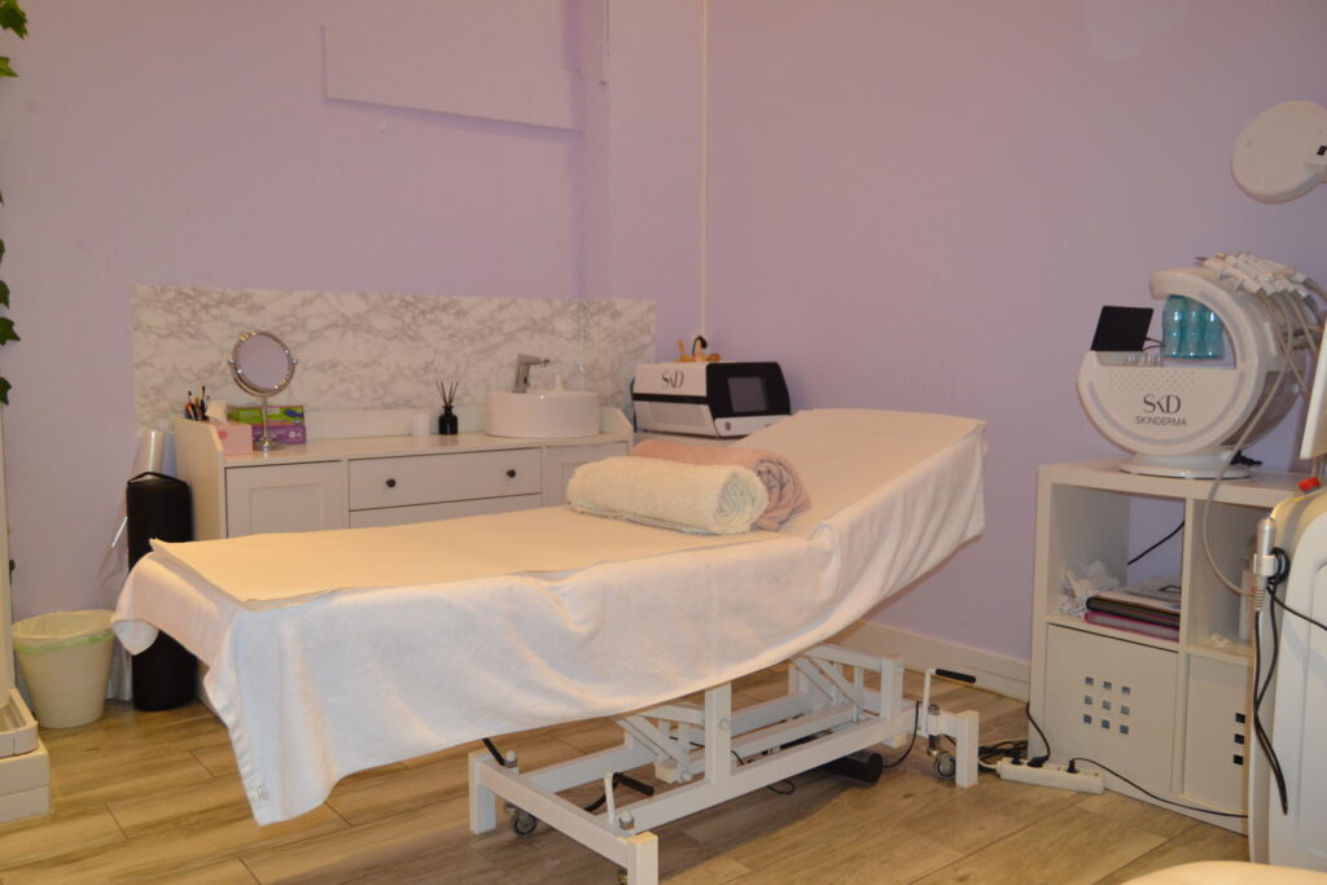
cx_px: 664
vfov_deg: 45.7
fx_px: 1051
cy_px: 442
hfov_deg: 64.5
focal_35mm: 28
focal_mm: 19
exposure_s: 1/60
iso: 800
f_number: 3.5
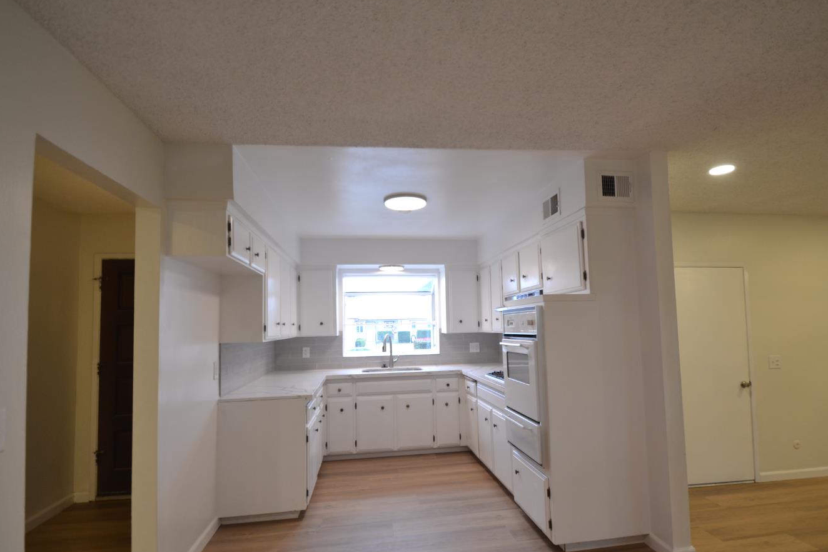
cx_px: 431
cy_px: 294
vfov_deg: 70.3
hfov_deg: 93.2
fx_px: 391
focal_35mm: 17
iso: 400
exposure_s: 1/60
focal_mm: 10
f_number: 4
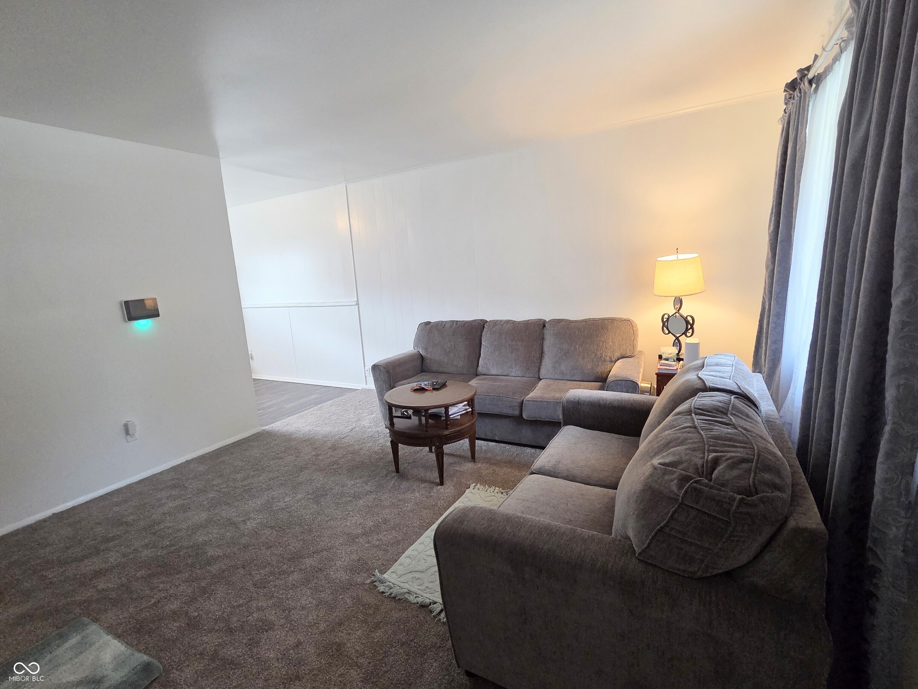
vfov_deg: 89.9
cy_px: 344
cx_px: 459
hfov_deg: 106.2
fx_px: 345
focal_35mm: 13
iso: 400
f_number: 2.2
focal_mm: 2.2
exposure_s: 1/60
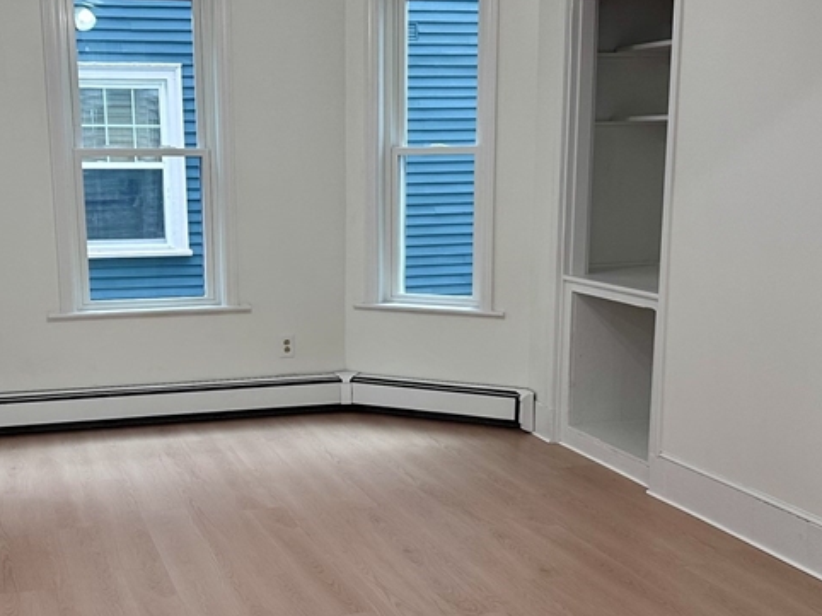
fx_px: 1210
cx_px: 344
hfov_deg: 37.4
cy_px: 415
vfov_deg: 28.3
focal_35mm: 51
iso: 125
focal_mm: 6.86
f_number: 1.78
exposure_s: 1/60
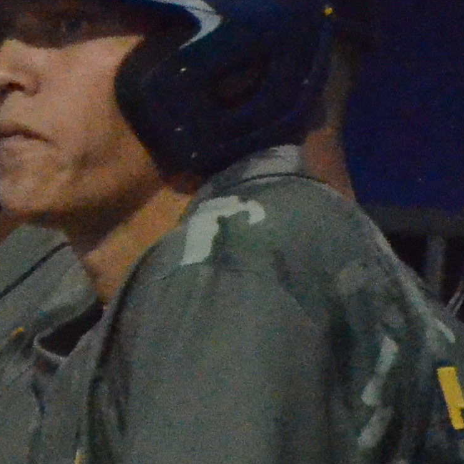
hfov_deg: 0.7
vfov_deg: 0.7
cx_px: -257
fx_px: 38277
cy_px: 475
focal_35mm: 2524
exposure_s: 1/1000
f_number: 5.6
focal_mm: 300
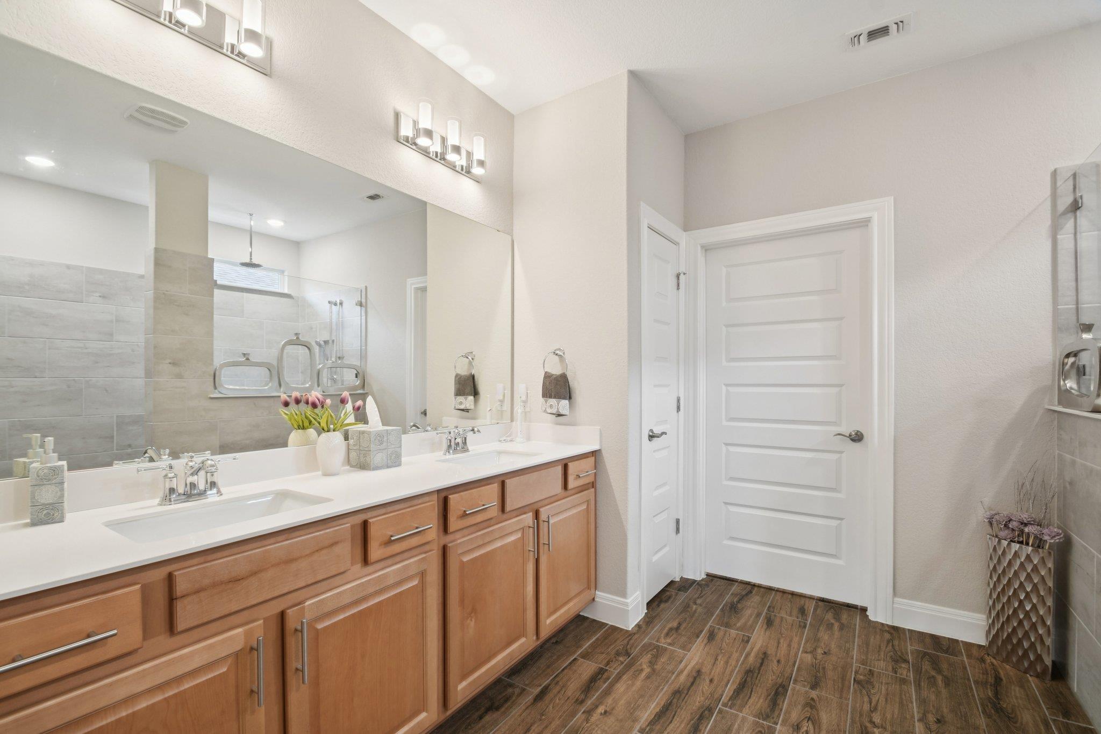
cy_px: 367
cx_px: 550
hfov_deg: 100.4
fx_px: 459
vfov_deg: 77.3
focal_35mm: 15
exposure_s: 1/6
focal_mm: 10
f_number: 8
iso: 400
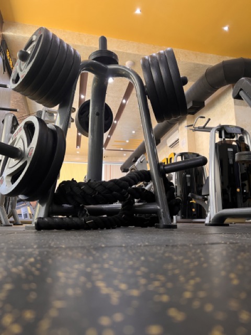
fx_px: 251
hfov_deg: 53.1
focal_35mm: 26
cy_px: 168
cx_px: 126
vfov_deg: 67.3
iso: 160
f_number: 1.5
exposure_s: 1/50
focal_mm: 5.7
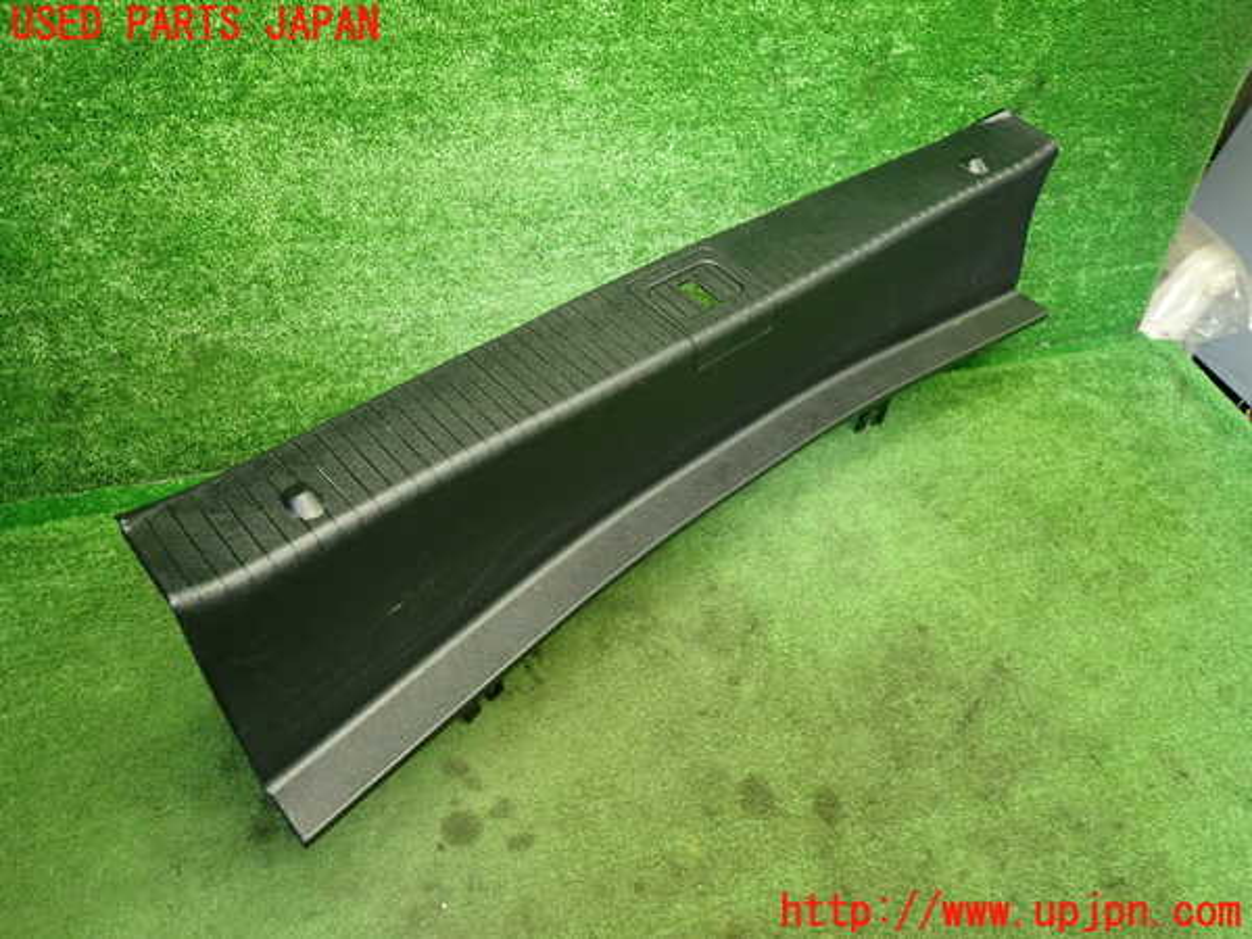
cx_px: 626
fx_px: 904
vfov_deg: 54.9
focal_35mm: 25
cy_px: 470
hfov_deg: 69.4
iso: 250
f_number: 2
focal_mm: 4.5
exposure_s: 1/30
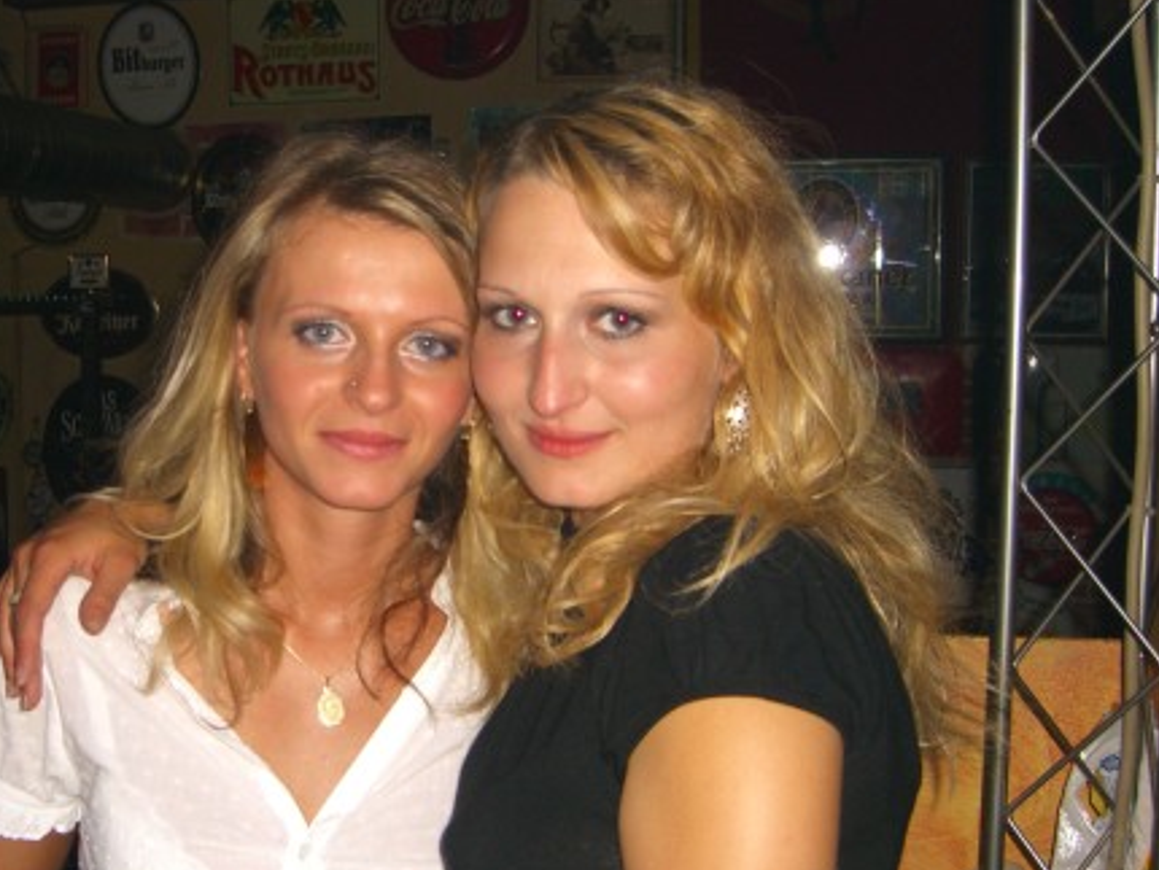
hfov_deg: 35.8
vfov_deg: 27.5
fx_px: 1776
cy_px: 455
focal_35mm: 53
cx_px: 402
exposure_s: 1/60
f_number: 2.8
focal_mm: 7.9
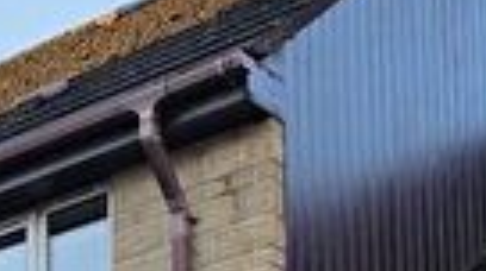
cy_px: 658
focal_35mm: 129
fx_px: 1660
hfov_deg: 16.2
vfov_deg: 8.5
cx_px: -39
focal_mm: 6.3
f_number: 1.7
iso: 32
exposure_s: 1/359
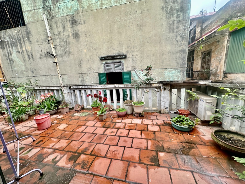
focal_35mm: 14
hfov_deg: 102.1
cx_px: 122
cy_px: 92
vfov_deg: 85.7
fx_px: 99
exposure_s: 1/164
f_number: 2.2
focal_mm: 2.22
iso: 40
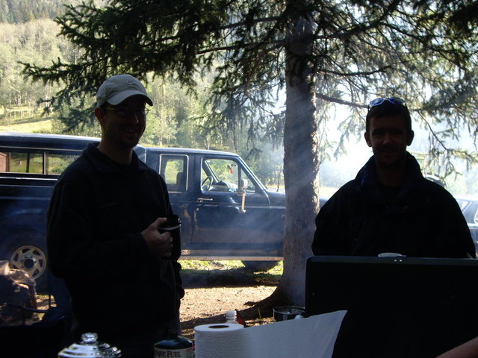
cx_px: 239
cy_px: 179
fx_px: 759
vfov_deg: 26.6
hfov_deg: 34.9
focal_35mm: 55
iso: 100
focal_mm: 9
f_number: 3.3
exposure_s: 1/125
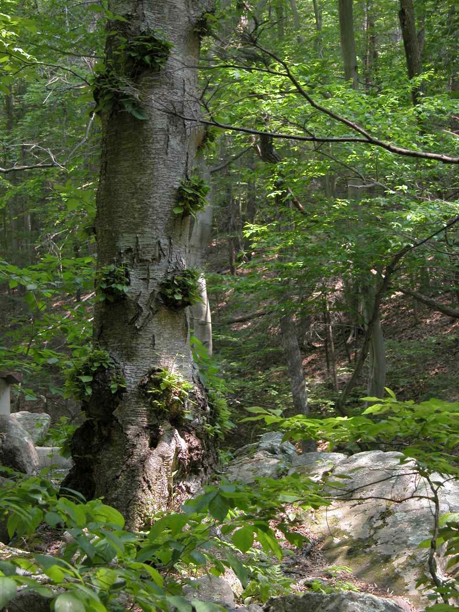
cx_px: 230
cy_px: 306
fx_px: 1556
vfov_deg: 22.3
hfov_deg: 16.8
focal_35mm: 88
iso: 100
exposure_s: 1/75.6
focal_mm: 22.3
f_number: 3.5
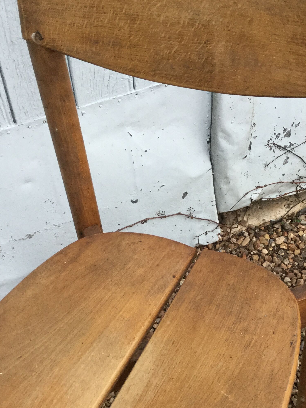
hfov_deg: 28.5
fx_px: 601
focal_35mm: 51
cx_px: 185
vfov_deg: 37.2
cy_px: 258
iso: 50
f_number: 2.4
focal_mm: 3.3
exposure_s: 1/33
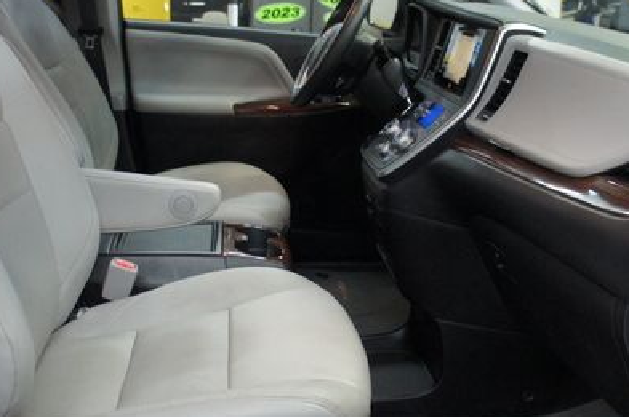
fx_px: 768
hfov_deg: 44.5
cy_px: 228
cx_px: 341
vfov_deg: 30.4
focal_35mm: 44
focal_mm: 18
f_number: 3.5
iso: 1600
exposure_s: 1/60
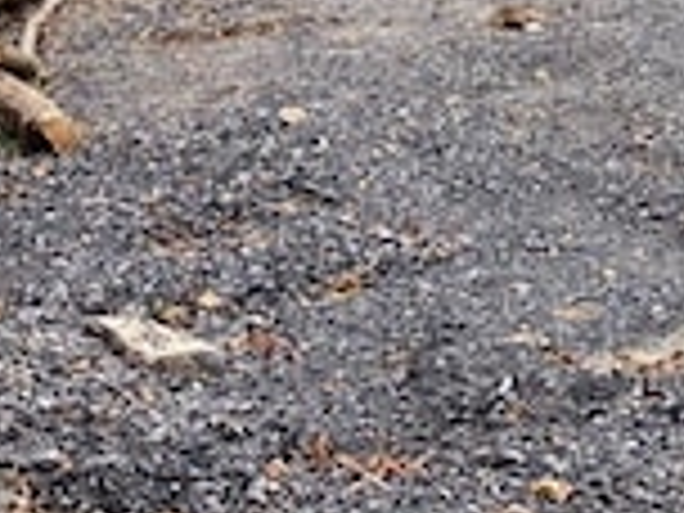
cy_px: -322
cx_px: 945
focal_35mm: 166
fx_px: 3280
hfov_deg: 11.5
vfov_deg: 8.7
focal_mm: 3.99
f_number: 1.8
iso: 20
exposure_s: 1/852
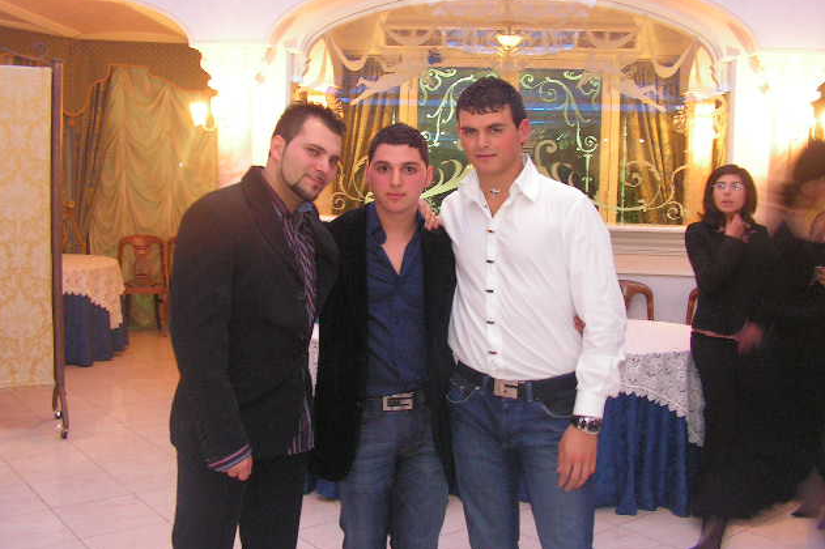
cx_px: 408
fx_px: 870
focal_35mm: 38
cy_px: 274
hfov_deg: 50.7
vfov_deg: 35.0
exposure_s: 1/8
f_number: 3.2
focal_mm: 6
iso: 200
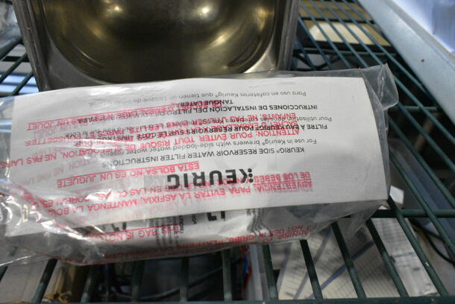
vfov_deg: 48.0
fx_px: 342
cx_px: 228
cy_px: 152
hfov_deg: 67.3
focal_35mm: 27
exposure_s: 1/500
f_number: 11
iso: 6400
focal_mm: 18
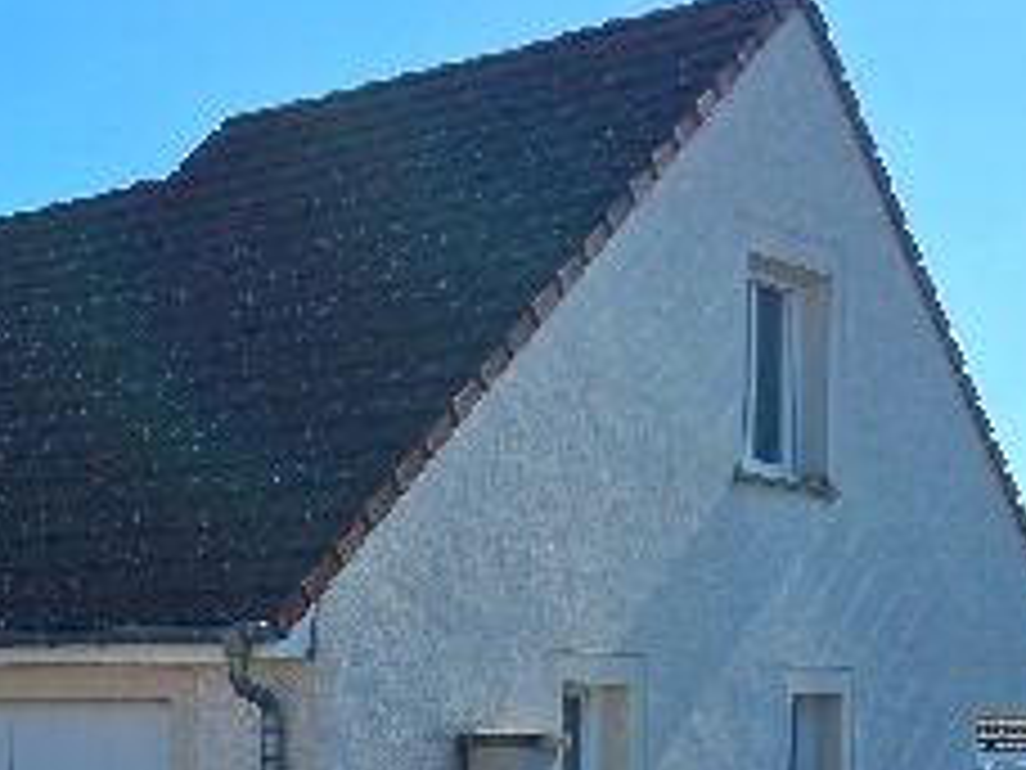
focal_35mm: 73
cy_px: 738
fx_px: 2164
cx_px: 14
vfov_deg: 19.7
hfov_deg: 25.4
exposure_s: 1/618
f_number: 1.8
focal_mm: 3.98
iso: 25
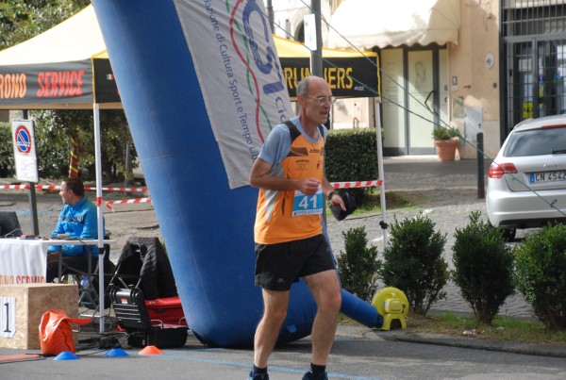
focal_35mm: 128
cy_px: 190
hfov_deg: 16.0
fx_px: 2009
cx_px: 283
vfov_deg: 10.8
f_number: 5.6
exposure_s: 1/1000
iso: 1000
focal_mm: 85
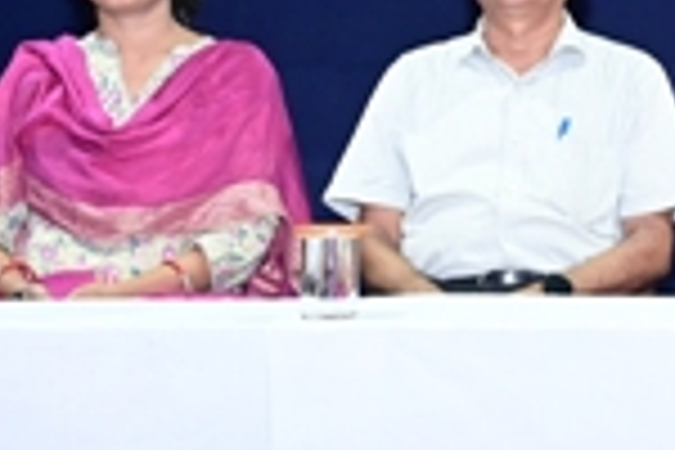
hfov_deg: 14.8
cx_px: 842
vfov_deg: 10.2
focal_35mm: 133
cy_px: -65
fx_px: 2494
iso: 3200
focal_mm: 40
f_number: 4.5
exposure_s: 1/160
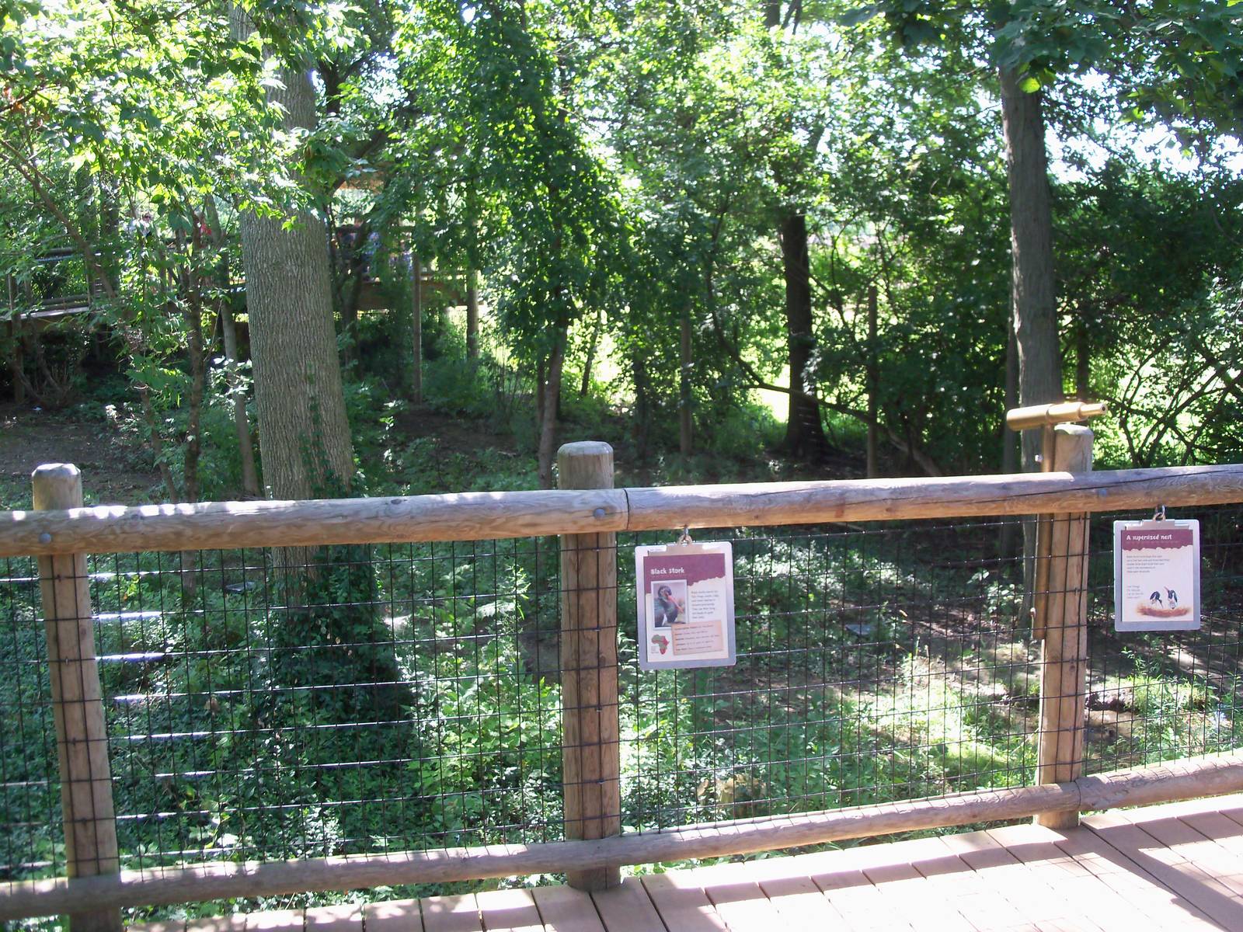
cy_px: 466
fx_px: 1257
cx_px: 622
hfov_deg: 52.6
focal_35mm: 35
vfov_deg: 40.7
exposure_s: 1/60
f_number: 3
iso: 64
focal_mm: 6.3
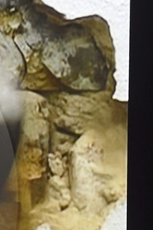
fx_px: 1525
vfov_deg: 8.6
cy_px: 198
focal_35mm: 239
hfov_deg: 5.6
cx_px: -194
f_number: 4
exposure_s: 1/40
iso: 1600
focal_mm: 50
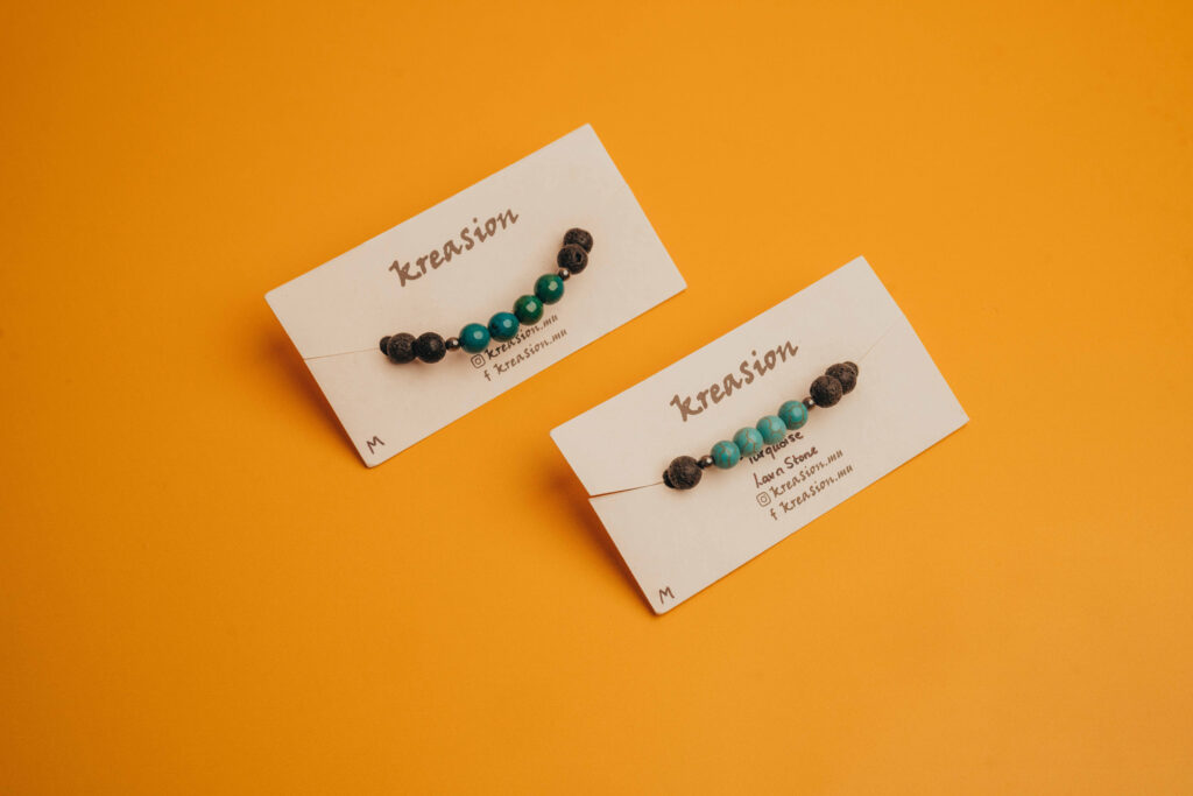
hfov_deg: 39.6
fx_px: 1657
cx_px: 596
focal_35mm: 50
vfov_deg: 27.0
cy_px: 398
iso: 1600
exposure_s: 1/320
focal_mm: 50
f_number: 10
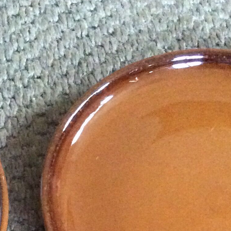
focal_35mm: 97
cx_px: 21
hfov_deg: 17.6
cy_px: 279
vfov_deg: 17.1
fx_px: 732
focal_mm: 3.3
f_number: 2.4
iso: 640
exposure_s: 1/17
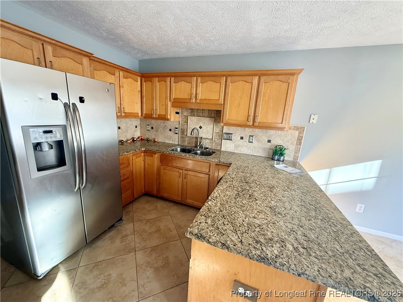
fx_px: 163
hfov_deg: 102.1
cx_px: 202
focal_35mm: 14
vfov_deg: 85.7
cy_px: 151
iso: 320
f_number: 2.2
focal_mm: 2.22
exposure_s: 1/99
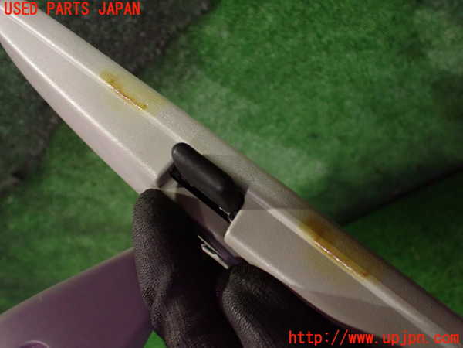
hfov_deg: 60.0
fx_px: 401
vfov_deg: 46.8
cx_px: 232
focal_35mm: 30
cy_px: 174
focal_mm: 5.4
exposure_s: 1/30
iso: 1000
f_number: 2.3
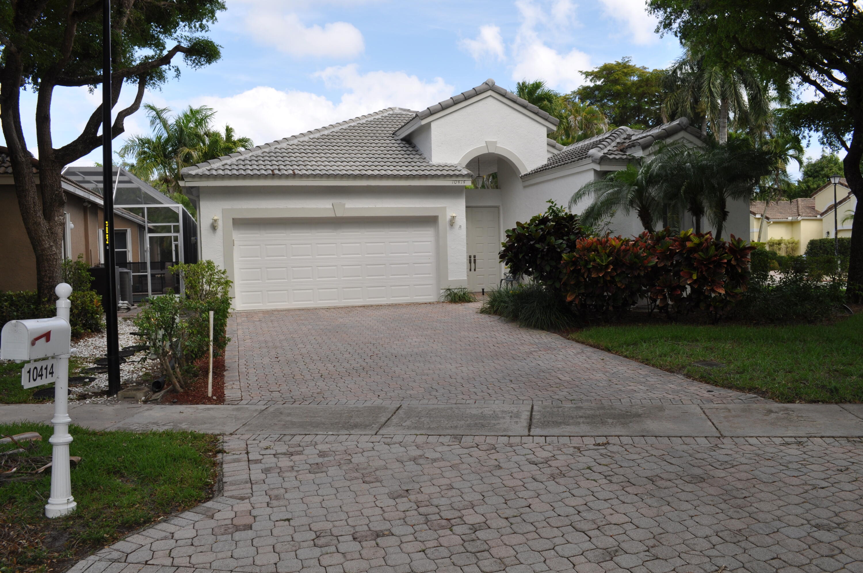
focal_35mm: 27
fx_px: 646
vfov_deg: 47.8
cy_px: 286
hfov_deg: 67.4
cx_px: 432
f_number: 9
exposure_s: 1/200
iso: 200
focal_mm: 18
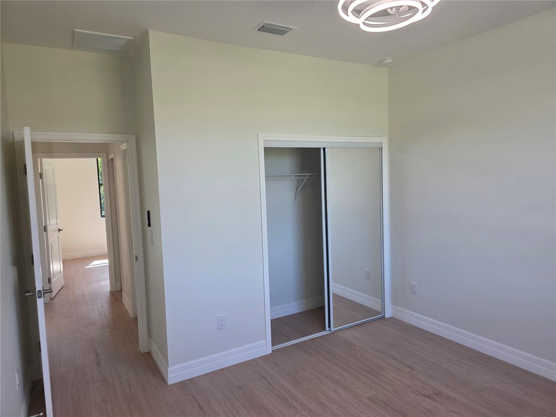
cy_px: 208
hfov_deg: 73.9
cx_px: 278
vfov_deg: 58.9
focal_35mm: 23
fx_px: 369
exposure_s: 1/180
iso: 125
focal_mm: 6.3
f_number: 1.7
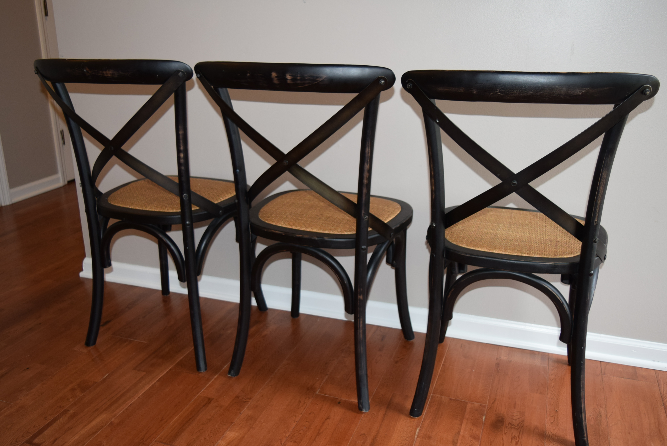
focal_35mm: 34
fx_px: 640
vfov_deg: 38.4
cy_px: 223
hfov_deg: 55.1
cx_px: 334
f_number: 4.5
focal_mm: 23
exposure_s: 1/80
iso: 800
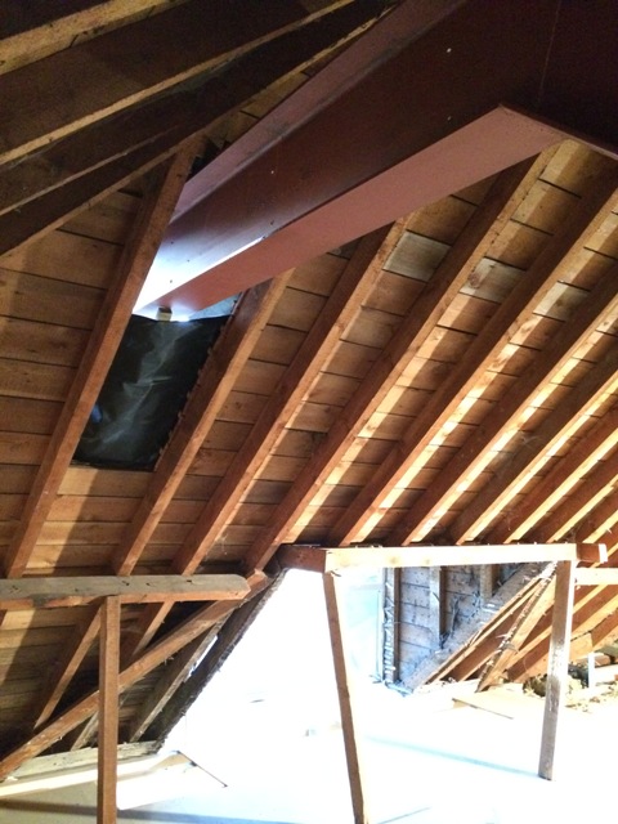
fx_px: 690
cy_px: 412
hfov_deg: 48.2
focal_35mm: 29
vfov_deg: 61.7
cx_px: 309
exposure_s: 1/17
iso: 800
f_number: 2.2
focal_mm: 4.15
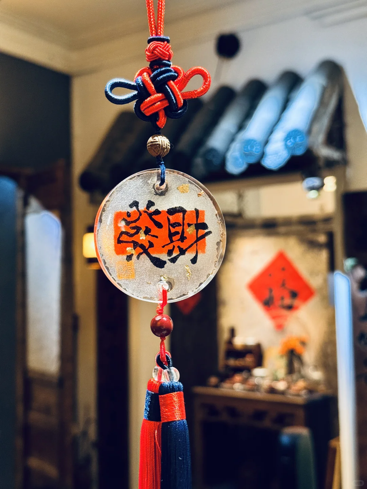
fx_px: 679
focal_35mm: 48
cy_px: 244
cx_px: 184
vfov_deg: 39.7
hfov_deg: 30.3
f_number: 1.78
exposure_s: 1/33
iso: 250
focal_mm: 6.76
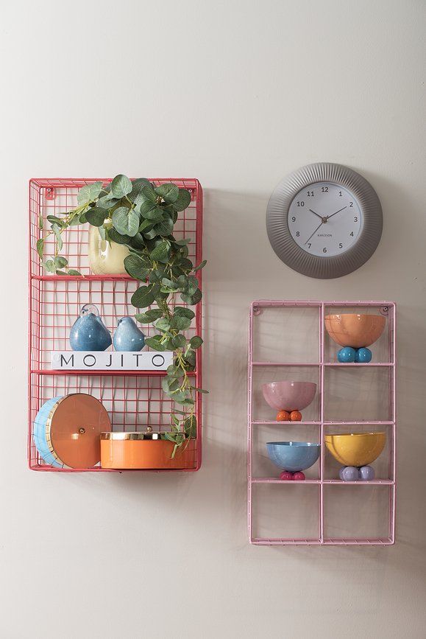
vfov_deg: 17.6
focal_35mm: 116
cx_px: 213
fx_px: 2056
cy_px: 320
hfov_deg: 11.8
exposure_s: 1/125
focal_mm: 116
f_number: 9
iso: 100
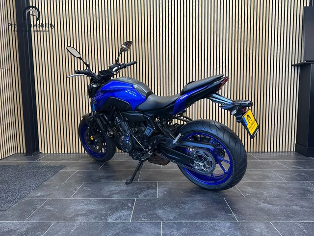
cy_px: 118
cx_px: 157
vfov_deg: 56.8
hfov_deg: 71.6
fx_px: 218
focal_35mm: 24
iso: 160
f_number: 1.78
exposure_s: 1/50
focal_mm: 6.86
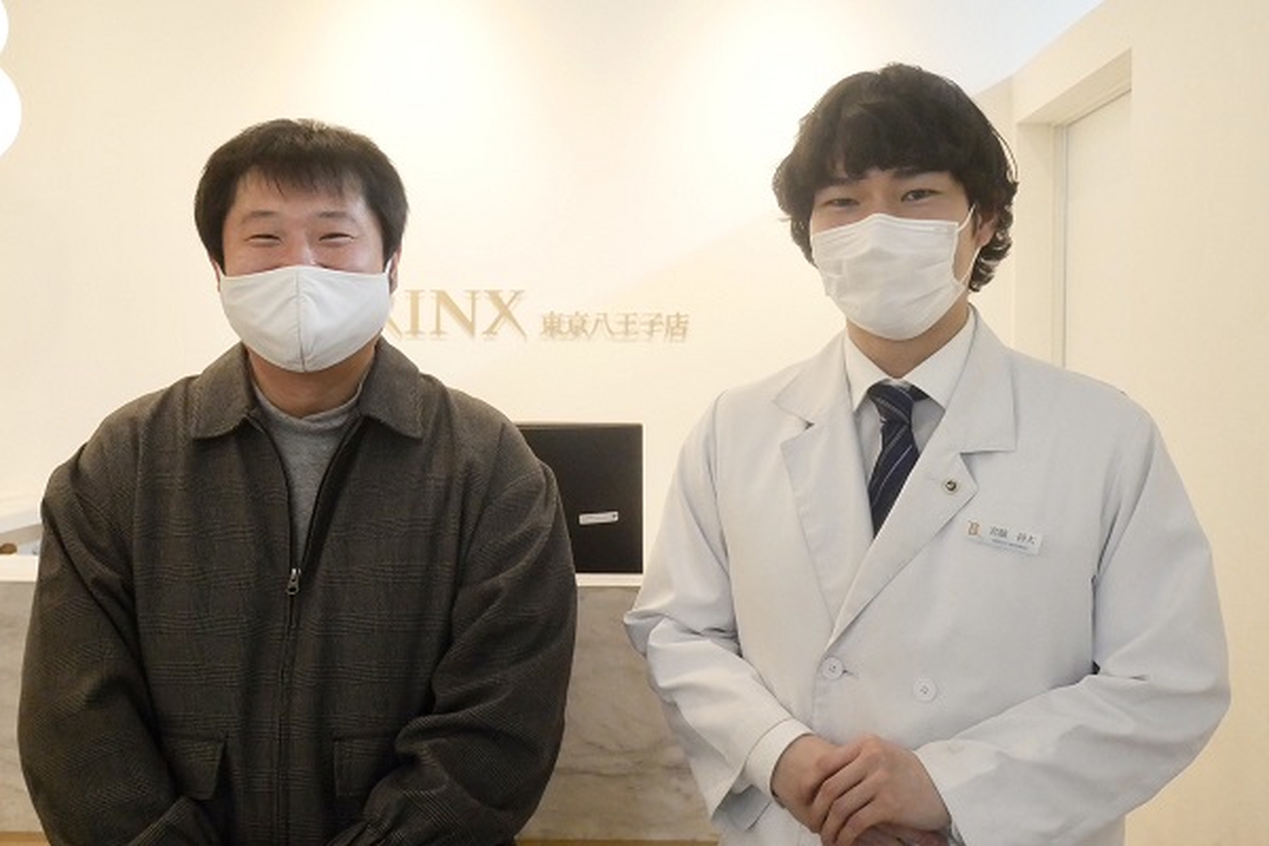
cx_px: 634
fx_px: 1339
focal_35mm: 38
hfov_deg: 50.7
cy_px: 423
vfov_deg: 35.1
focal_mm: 19
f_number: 4.3
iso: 2500
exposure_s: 1/250
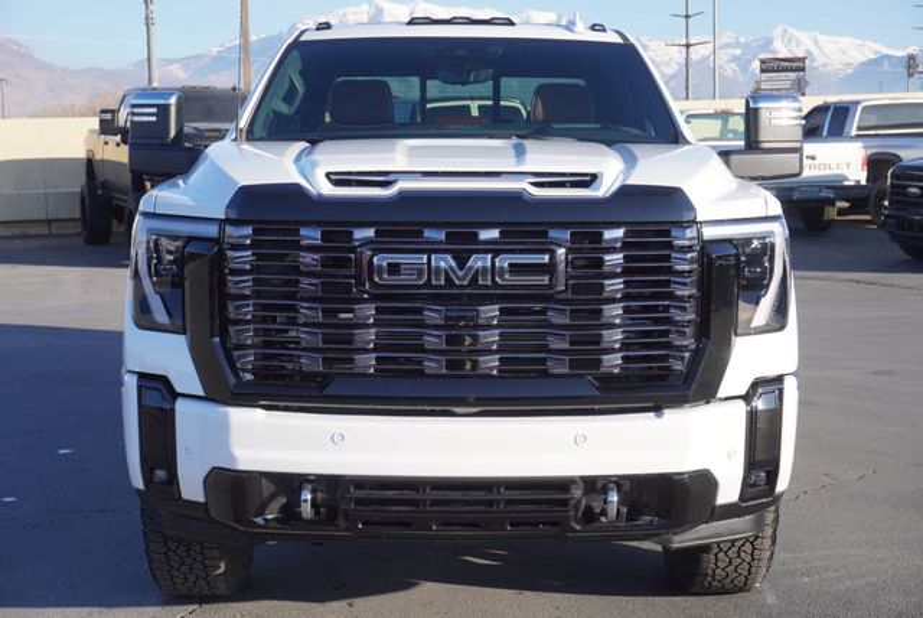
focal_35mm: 56
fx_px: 1424
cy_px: 309
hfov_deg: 35.9
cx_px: 462
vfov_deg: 24.5
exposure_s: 1/125
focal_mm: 37
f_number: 8
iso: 100
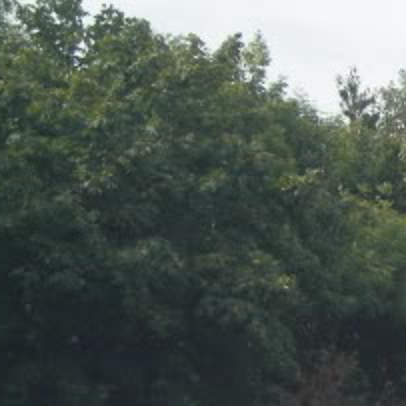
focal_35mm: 153
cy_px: 448
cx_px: 616
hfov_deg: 11.0
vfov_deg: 11.3
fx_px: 2030
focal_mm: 11.8
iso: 80
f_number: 4
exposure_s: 1/400
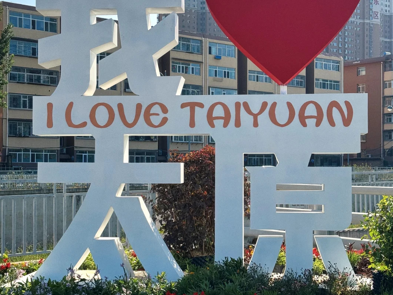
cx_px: 197
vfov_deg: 22.6
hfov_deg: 29.8
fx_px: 738
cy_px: 147
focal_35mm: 65
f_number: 1.78
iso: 64
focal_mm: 6.76
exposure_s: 1/3817
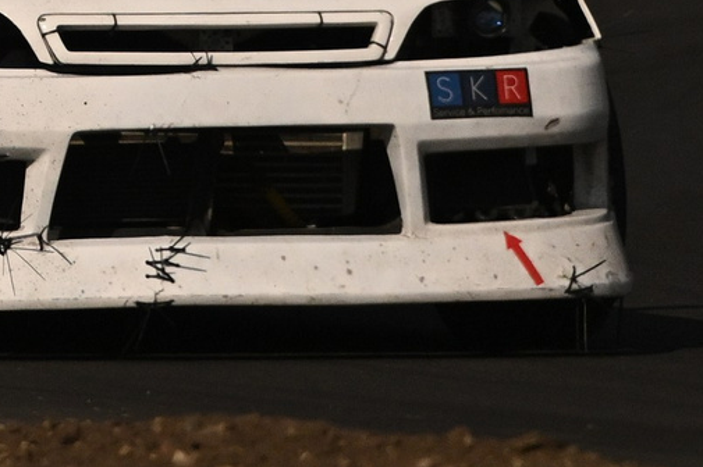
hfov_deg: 1.4
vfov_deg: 0.9
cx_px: -193
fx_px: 29701
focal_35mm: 1522
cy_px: -311
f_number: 2.8
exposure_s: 1/32000
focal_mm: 200
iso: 450
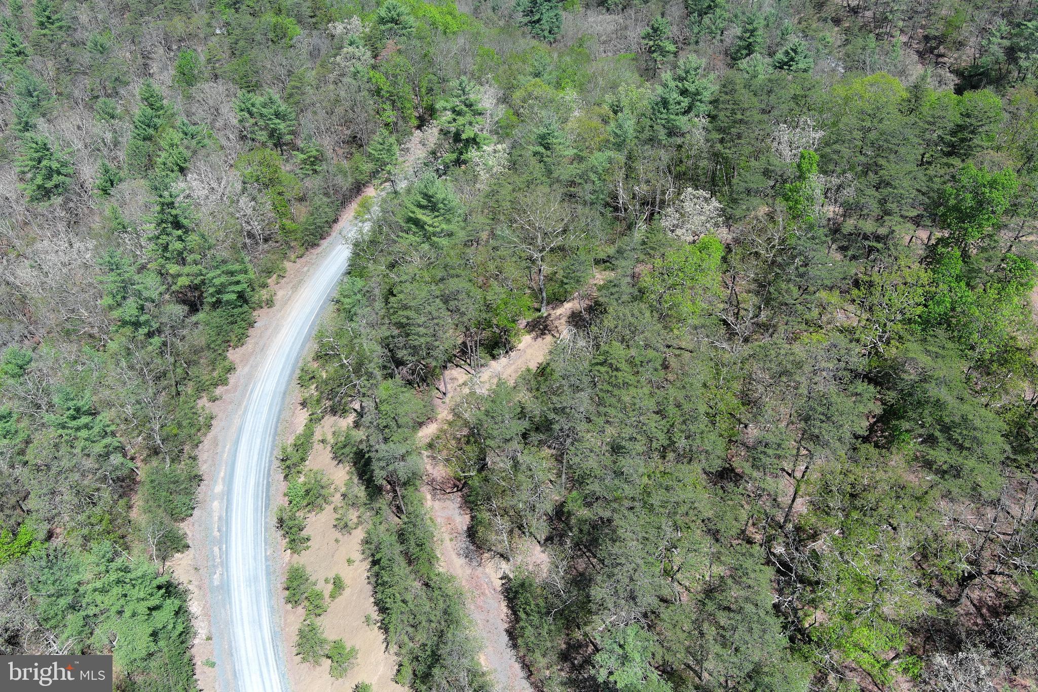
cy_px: 346
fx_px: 836
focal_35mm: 29
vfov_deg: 45.0
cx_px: 519
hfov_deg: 63.7
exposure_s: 1/683
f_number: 2.8
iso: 100
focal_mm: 10.57
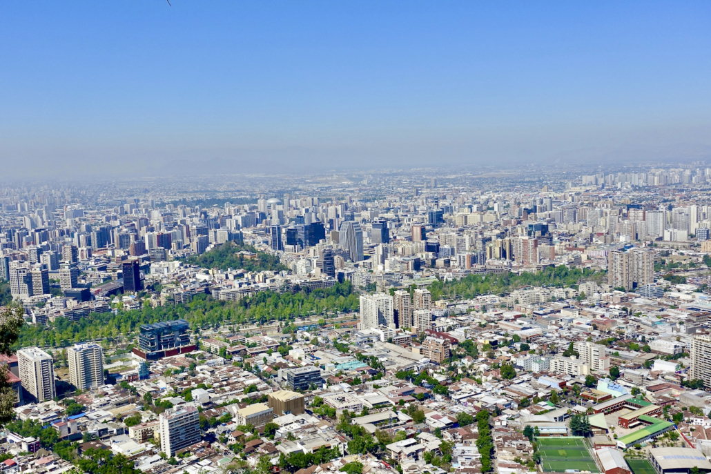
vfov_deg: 36.9
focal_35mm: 36
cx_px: 356
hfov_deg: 53.1
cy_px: 237
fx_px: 711
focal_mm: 13.34
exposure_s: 1/100
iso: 125
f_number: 5.6
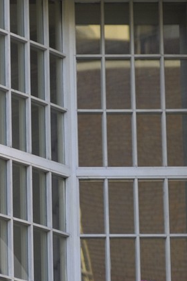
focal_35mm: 275
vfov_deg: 7.4
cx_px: -155
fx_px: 2150
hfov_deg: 4.9
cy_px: 376
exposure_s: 1/125
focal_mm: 48
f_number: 3.5
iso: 100
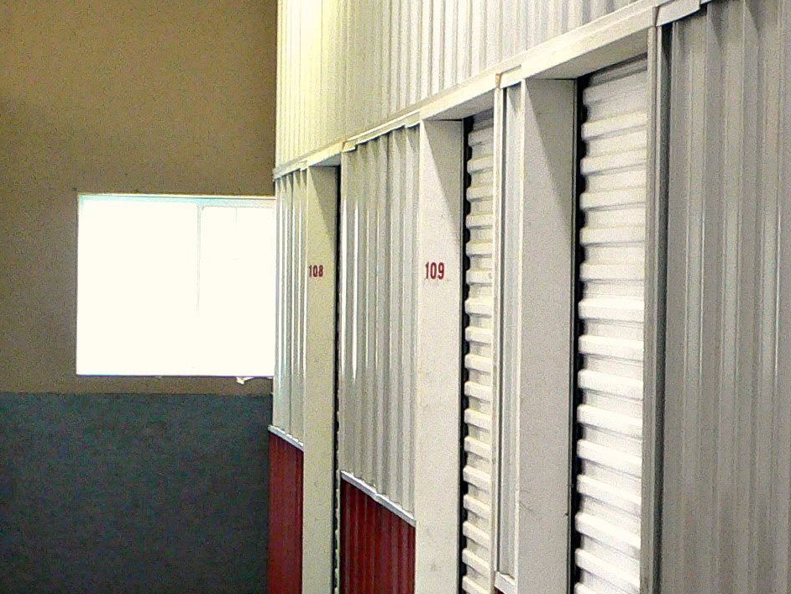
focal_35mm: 107
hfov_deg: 18.4
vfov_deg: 13.8
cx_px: 455
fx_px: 2446
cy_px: 387
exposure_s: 1/25
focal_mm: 6.6
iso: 200
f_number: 2.8
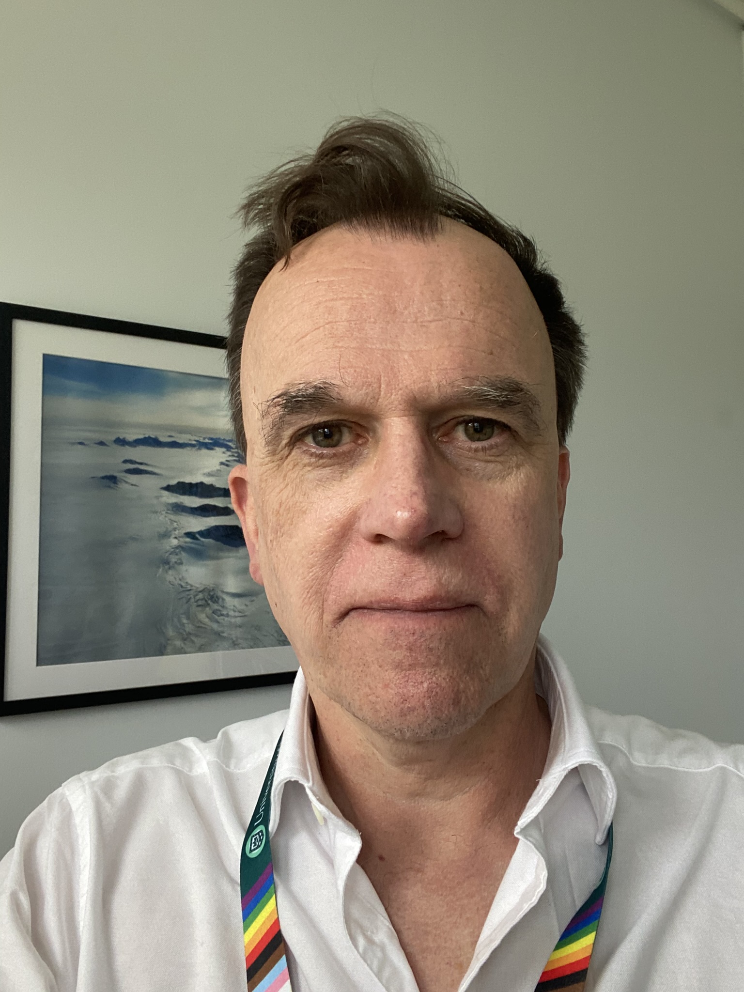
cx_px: 372
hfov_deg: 46.8
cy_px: 496
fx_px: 860
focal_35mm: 30
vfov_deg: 60.0
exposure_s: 1/60
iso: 200
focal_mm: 2.71
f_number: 2.2
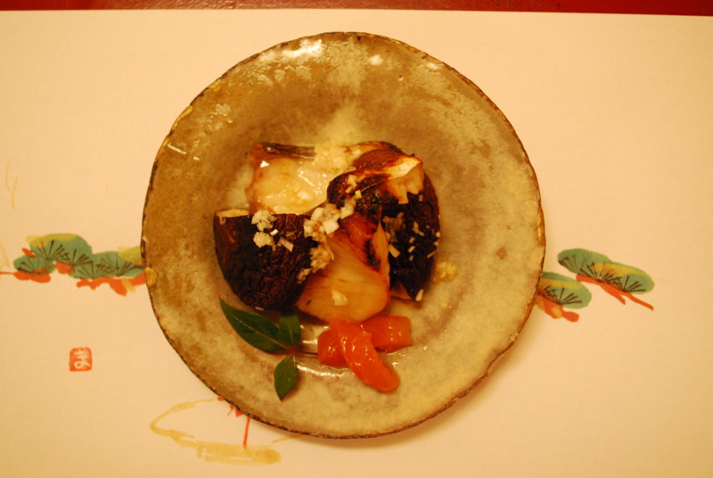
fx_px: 774
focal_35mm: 39
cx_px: 356
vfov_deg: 34.3
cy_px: 239
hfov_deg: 49.5
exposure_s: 1/25
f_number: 4.2
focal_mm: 26
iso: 1600
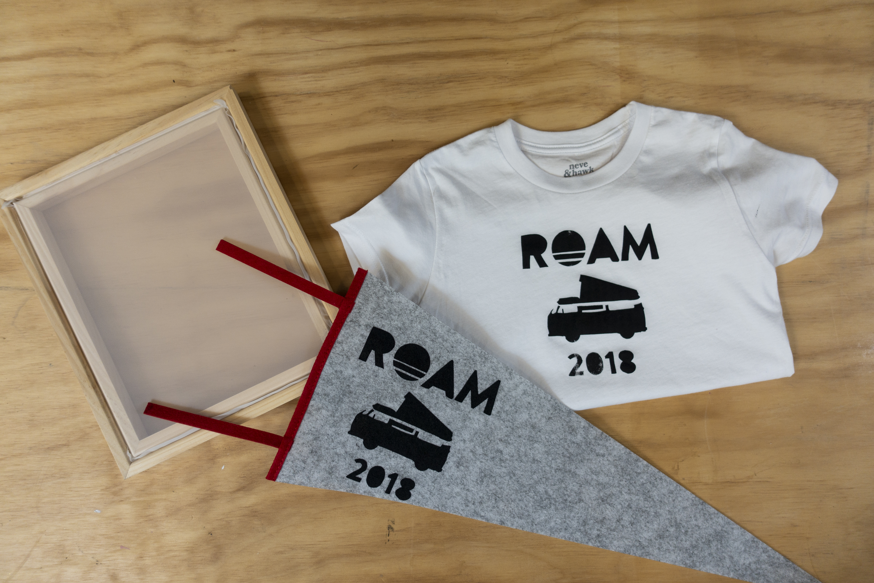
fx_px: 583
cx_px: 437
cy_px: 292
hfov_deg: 73.7
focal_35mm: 24
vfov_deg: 53.1
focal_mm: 8.8
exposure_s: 1/125
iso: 160
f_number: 2
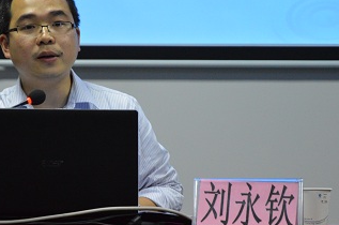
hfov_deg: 8.3
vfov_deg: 5.5
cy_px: 103
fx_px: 2338
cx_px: 119
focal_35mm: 249
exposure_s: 1/60
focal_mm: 105
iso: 2200
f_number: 5.6
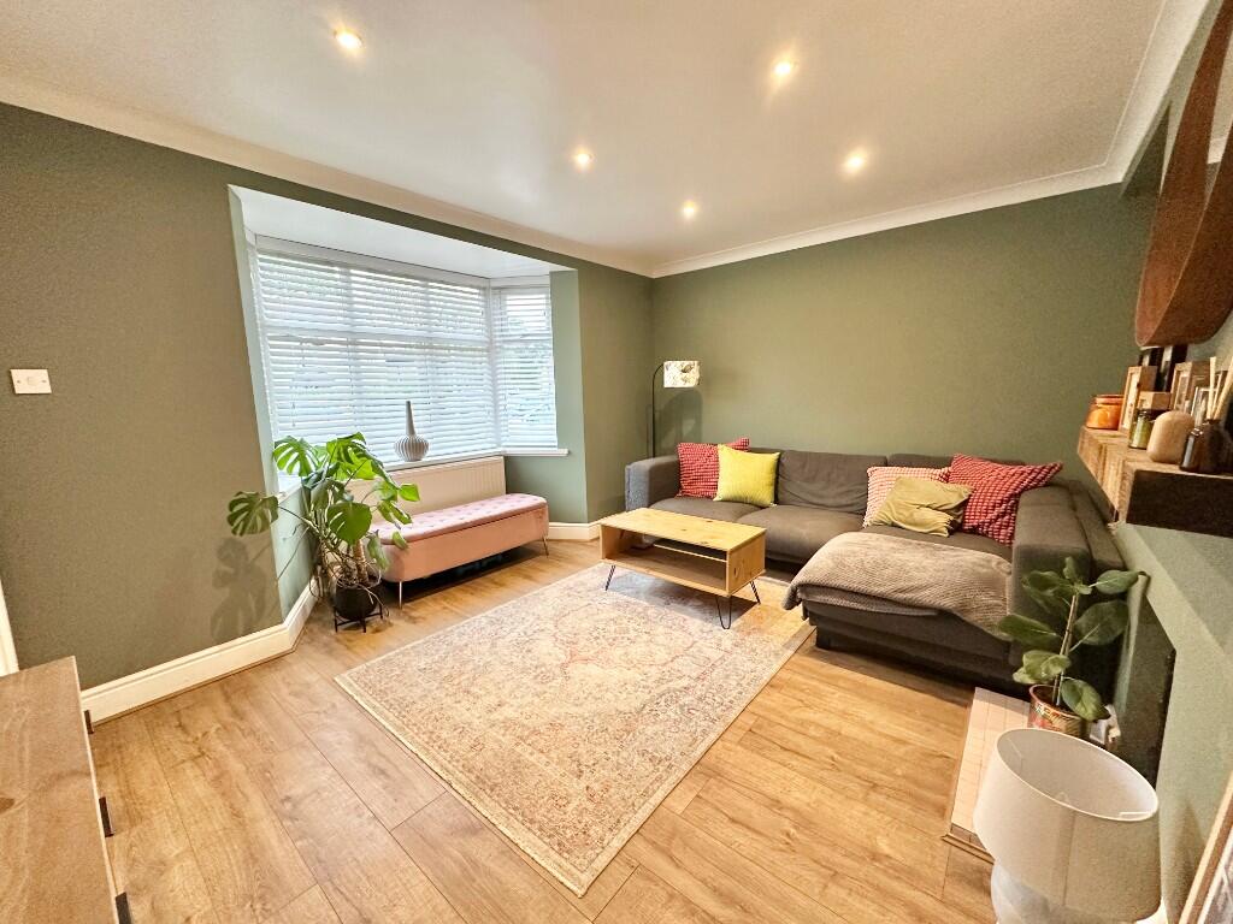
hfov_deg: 102.1
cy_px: 462
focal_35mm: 14
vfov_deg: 85.7
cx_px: 616
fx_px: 499
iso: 250
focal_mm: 2.22
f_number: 2.2
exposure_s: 1/100
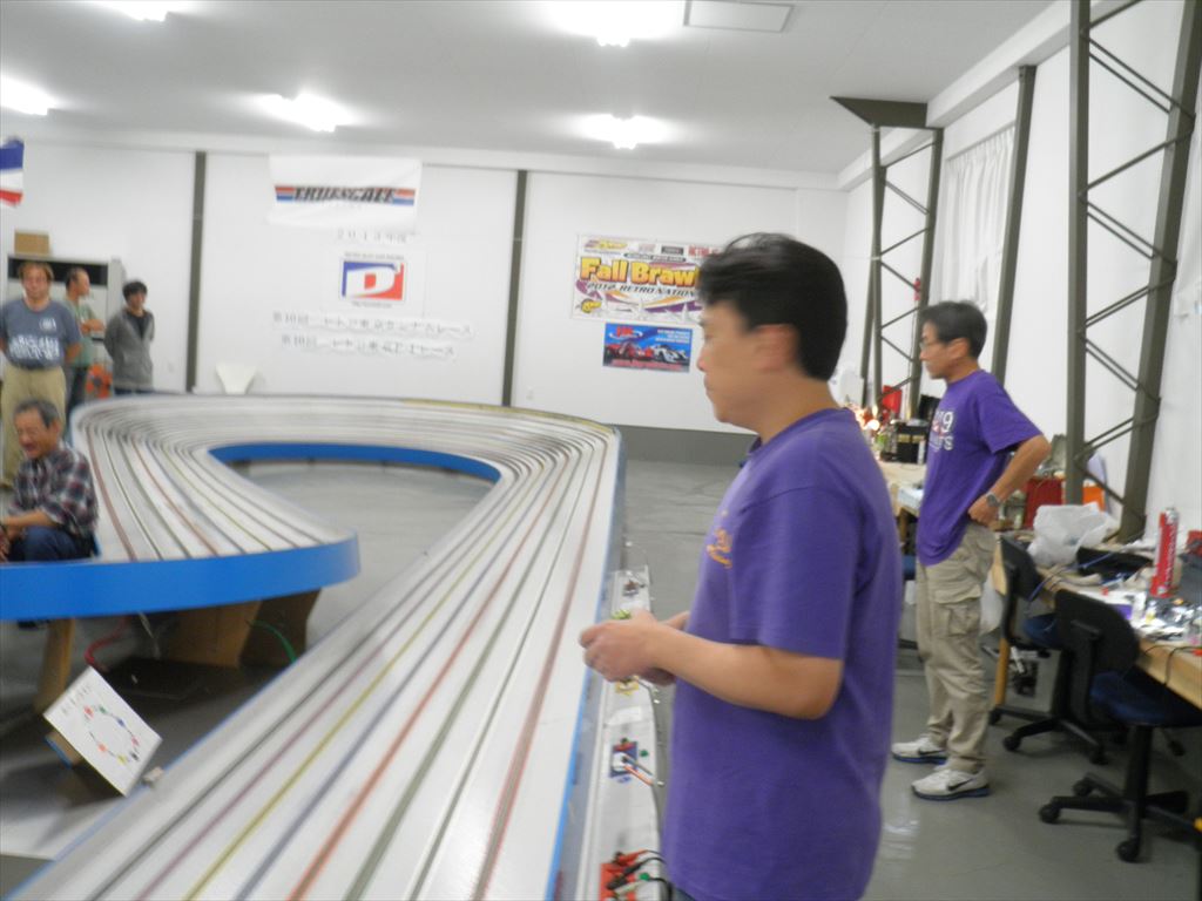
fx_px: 1181
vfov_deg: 41.8
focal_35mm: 34
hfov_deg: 54.0
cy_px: 450
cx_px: 601
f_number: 3.5
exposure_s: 1/13
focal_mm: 6.1
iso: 200
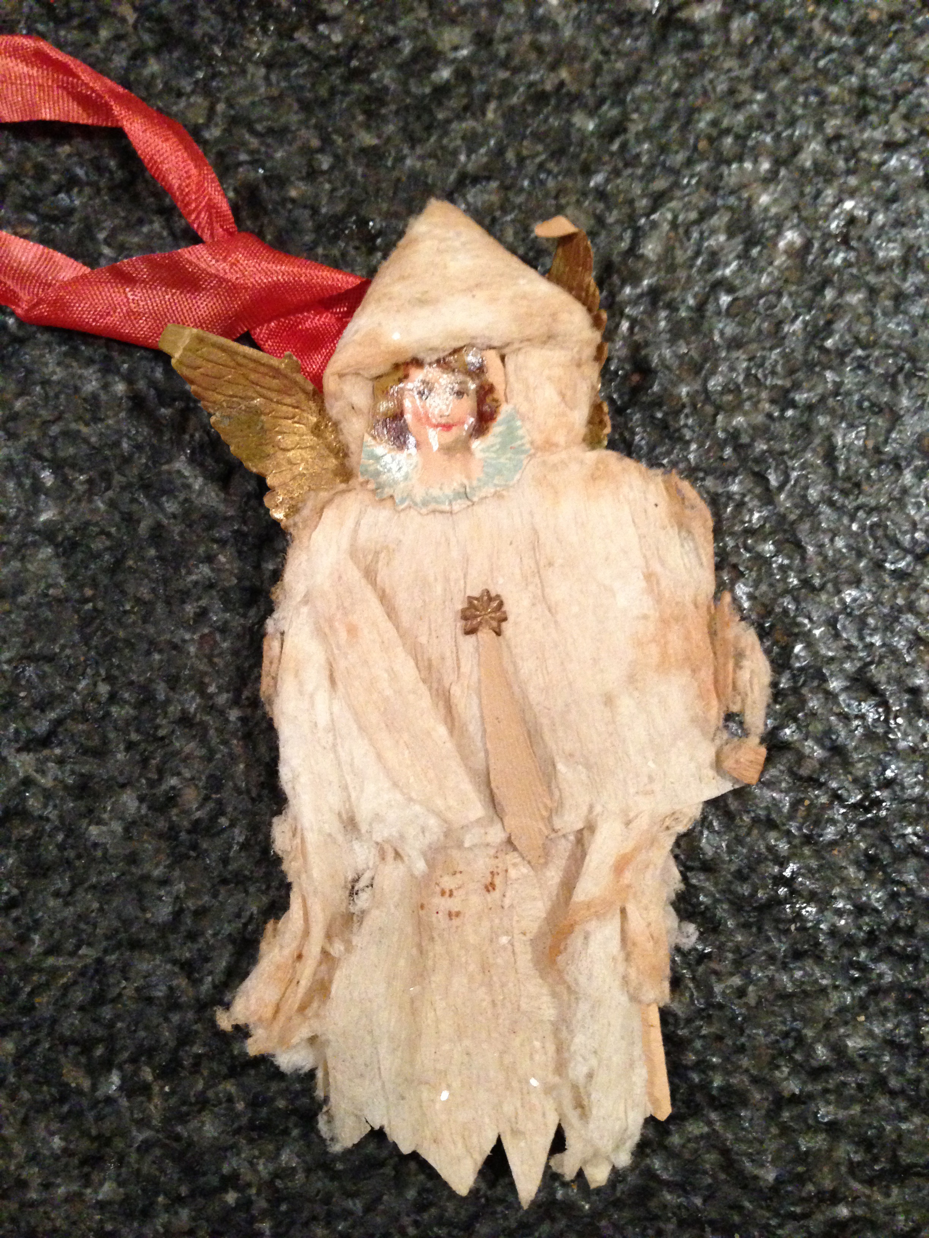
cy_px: 619
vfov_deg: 55.4
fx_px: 1181
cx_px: 464
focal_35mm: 33
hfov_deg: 42.9
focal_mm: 4.13
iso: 500
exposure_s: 1/15
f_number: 2.4
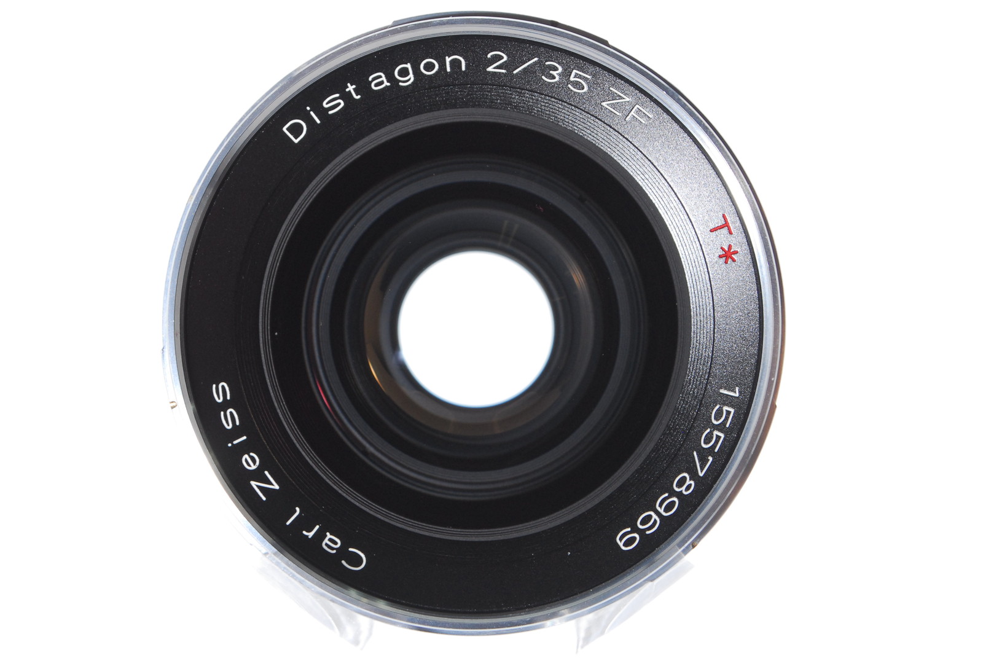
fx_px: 2255
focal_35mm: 82
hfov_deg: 24.6
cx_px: 492
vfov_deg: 16.6
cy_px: 329
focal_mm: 55
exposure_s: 1/100
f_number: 13
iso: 400
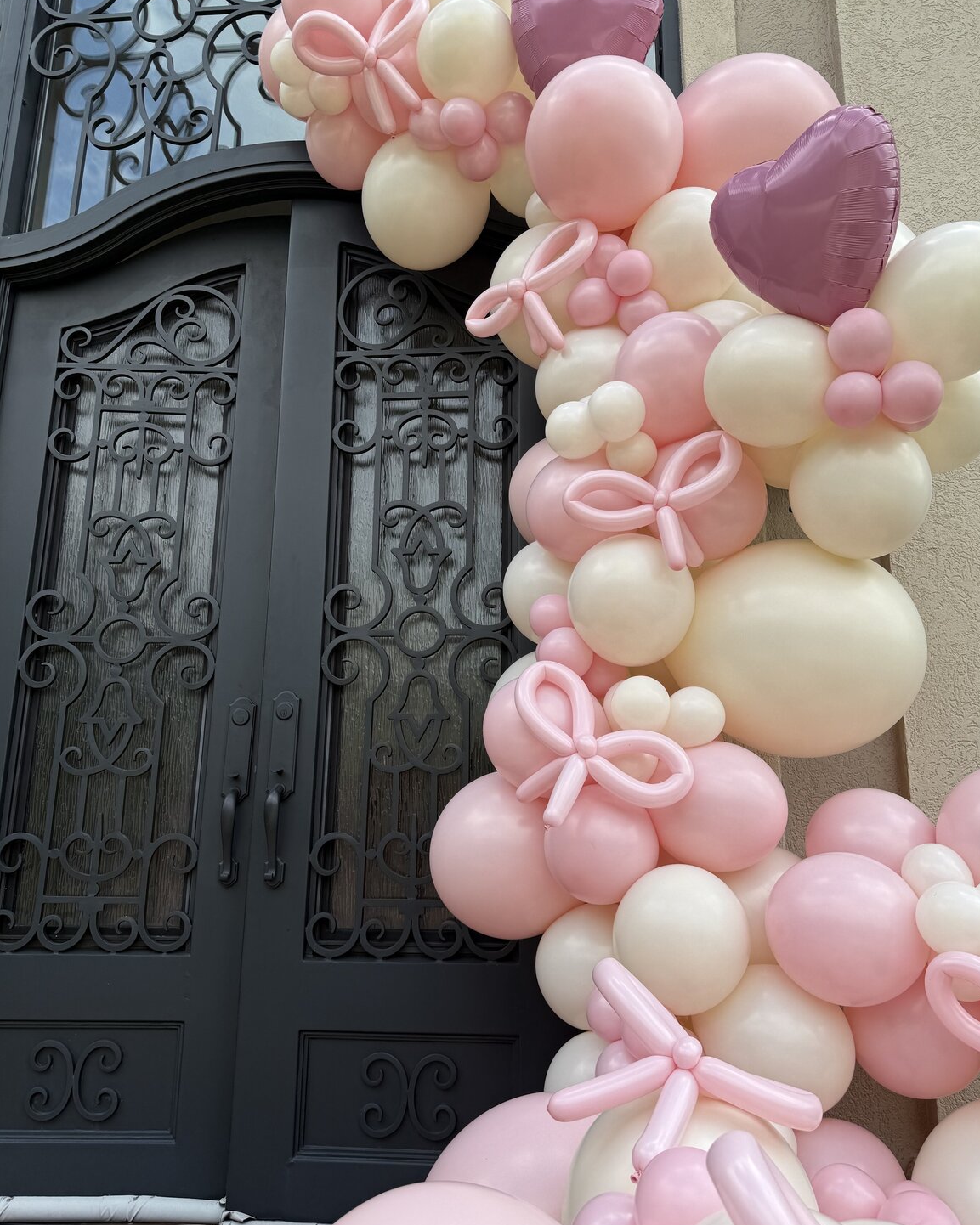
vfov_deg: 66.0
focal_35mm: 26
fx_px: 943
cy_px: 599
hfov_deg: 54.9
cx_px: 496
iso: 80
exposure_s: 1/2370
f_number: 1.78
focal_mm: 6.76
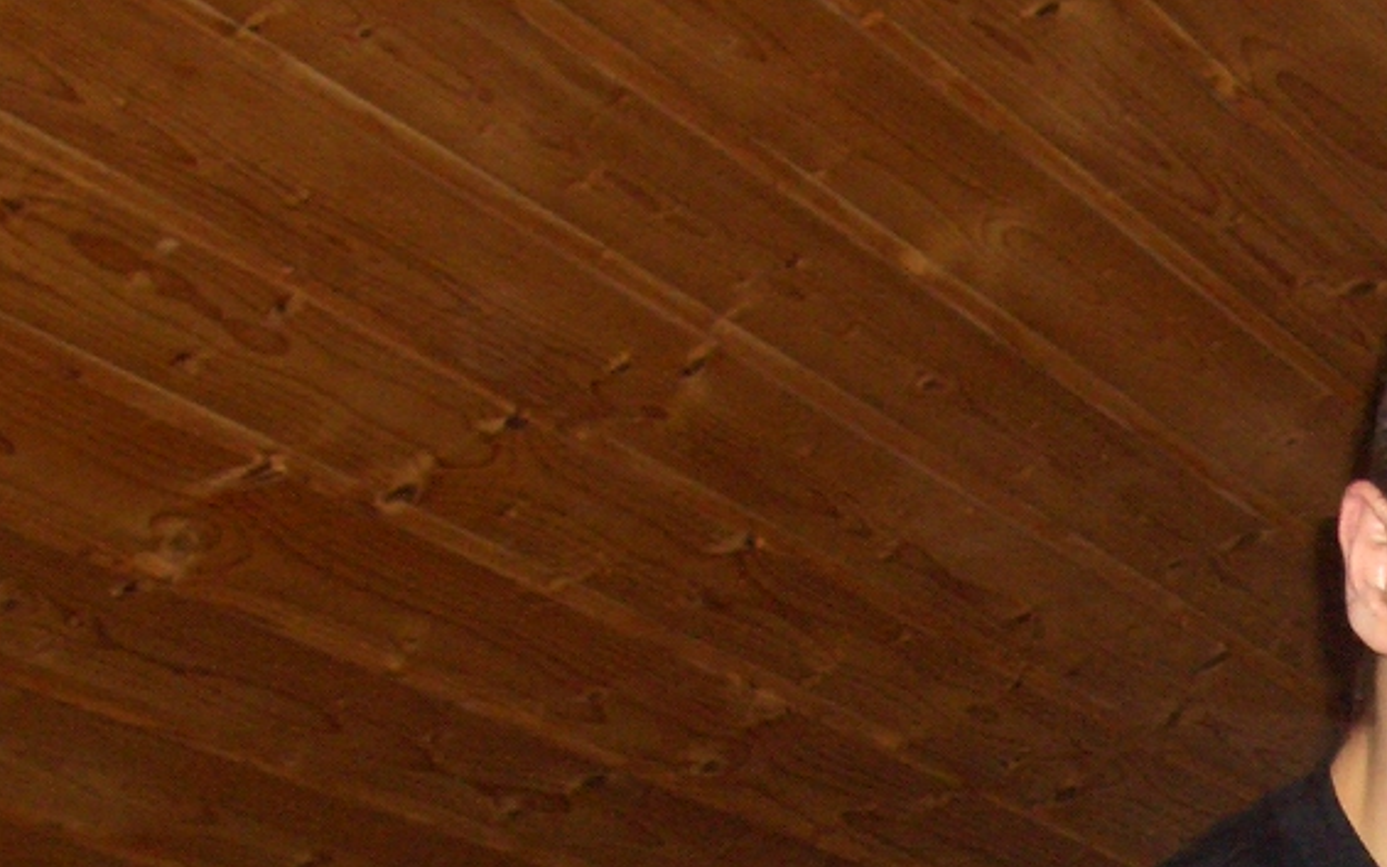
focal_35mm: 123
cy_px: 1422
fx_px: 4649
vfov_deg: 10.2
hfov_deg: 16.2
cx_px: 1704
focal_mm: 6.8
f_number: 2.8
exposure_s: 1/60
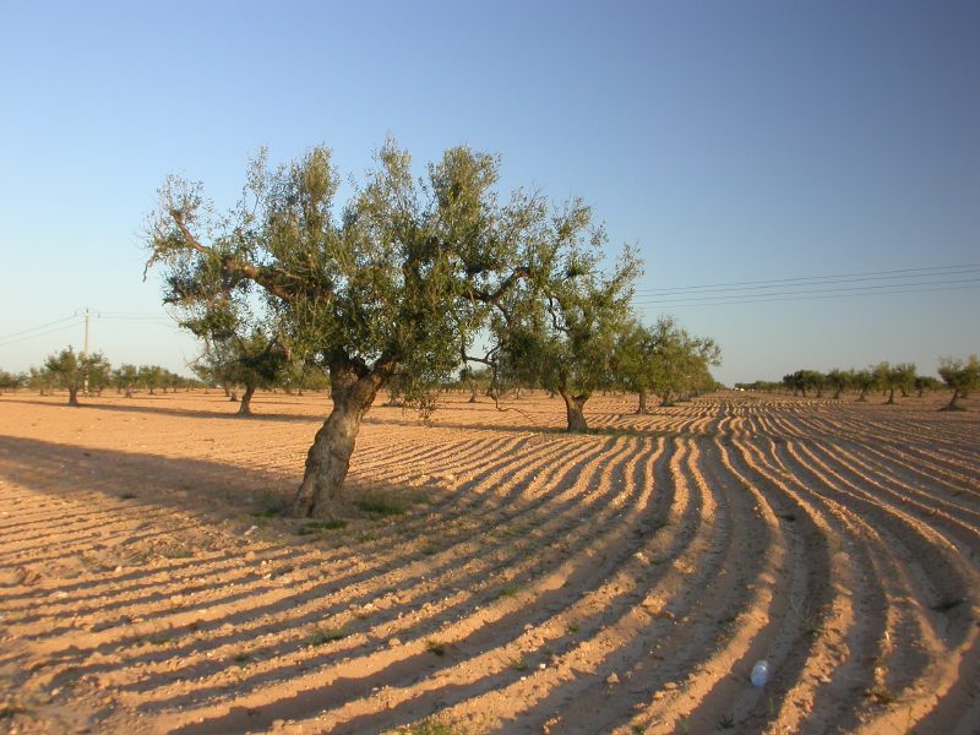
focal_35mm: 52
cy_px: 368
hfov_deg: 36.8
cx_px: 490
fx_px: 1472
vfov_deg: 28.0
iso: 100
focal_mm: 10.9
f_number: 3.7
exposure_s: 1/110
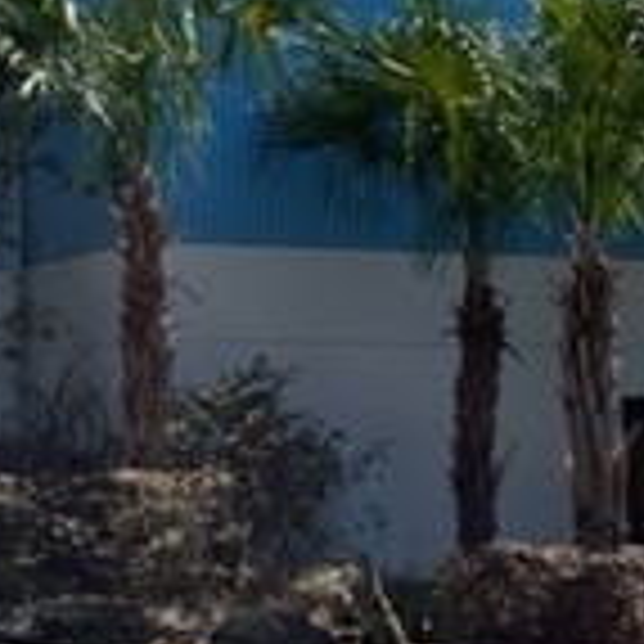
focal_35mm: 103
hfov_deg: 16.9
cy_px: 342
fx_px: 2168
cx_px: 288
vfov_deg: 16.9
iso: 50
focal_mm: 5.1
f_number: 1.6
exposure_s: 1/2825
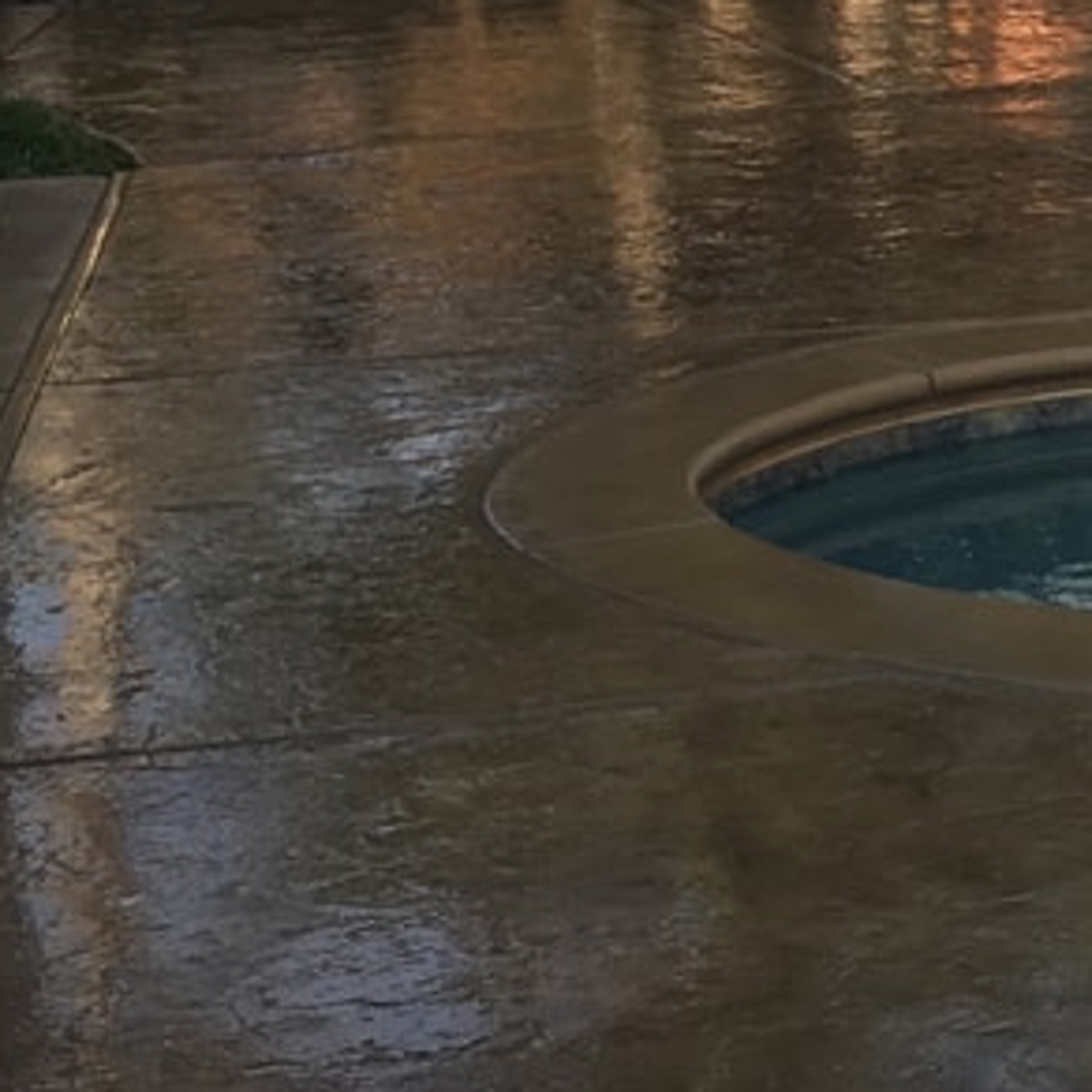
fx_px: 4176
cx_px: 1909
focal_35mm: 117
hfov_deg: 13.5
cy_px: 482
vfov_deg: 14.9
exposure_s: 1/855
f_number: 2.2
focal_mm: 4.15
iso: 25
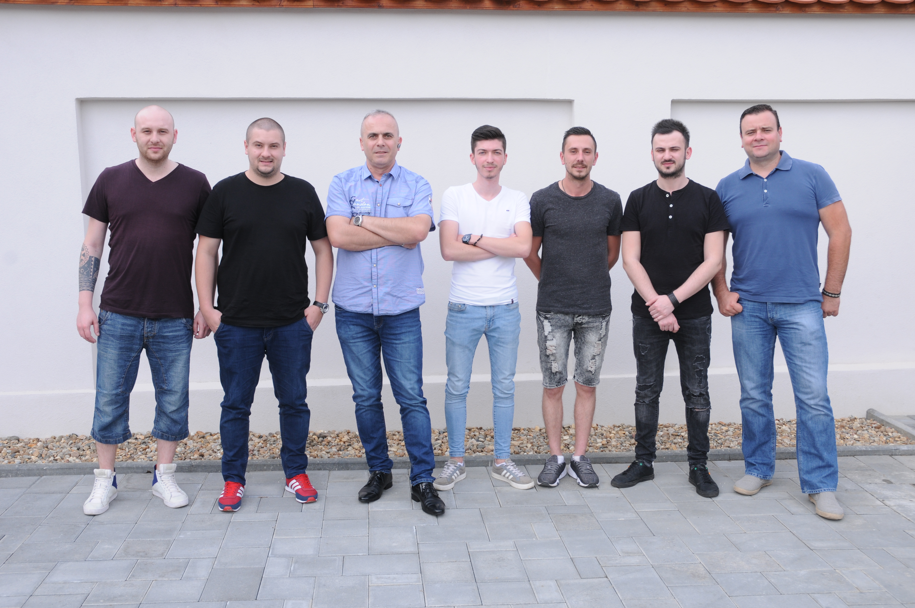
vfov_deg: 35.4
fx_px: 952
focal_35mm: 38
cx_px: 458
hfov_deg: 51.3
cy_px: 304
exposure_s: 1/125
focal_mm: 25
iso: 200
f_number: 6.3
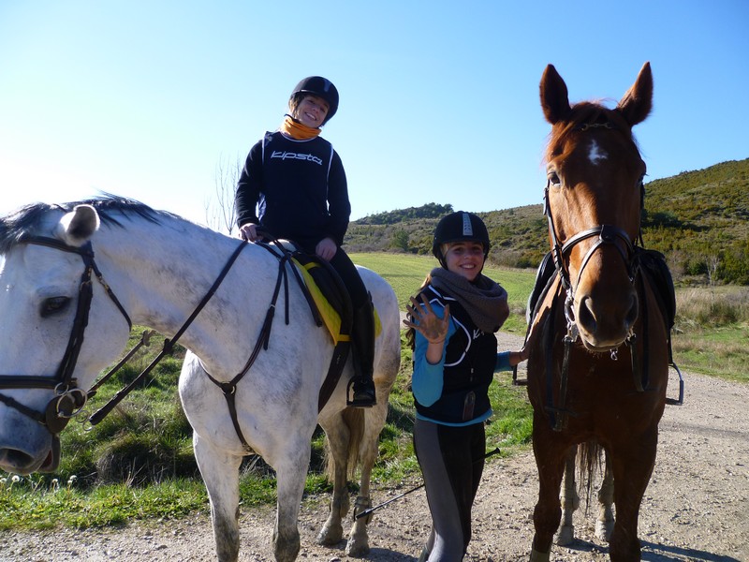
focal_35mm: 28
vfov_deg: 49.7
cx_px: 374
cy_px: 281
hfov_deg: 63.4
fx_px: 606
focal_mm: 5
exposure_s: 1/500
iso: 80
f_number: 2.8
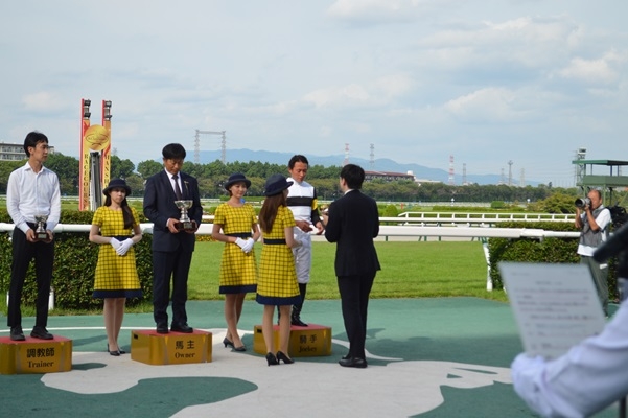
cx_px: 314
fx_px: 1177
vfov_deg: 20.1
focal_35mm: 68
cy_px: 209
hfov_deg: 29.9
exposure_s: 1/1250
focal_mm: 45
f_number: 5.6
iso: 400
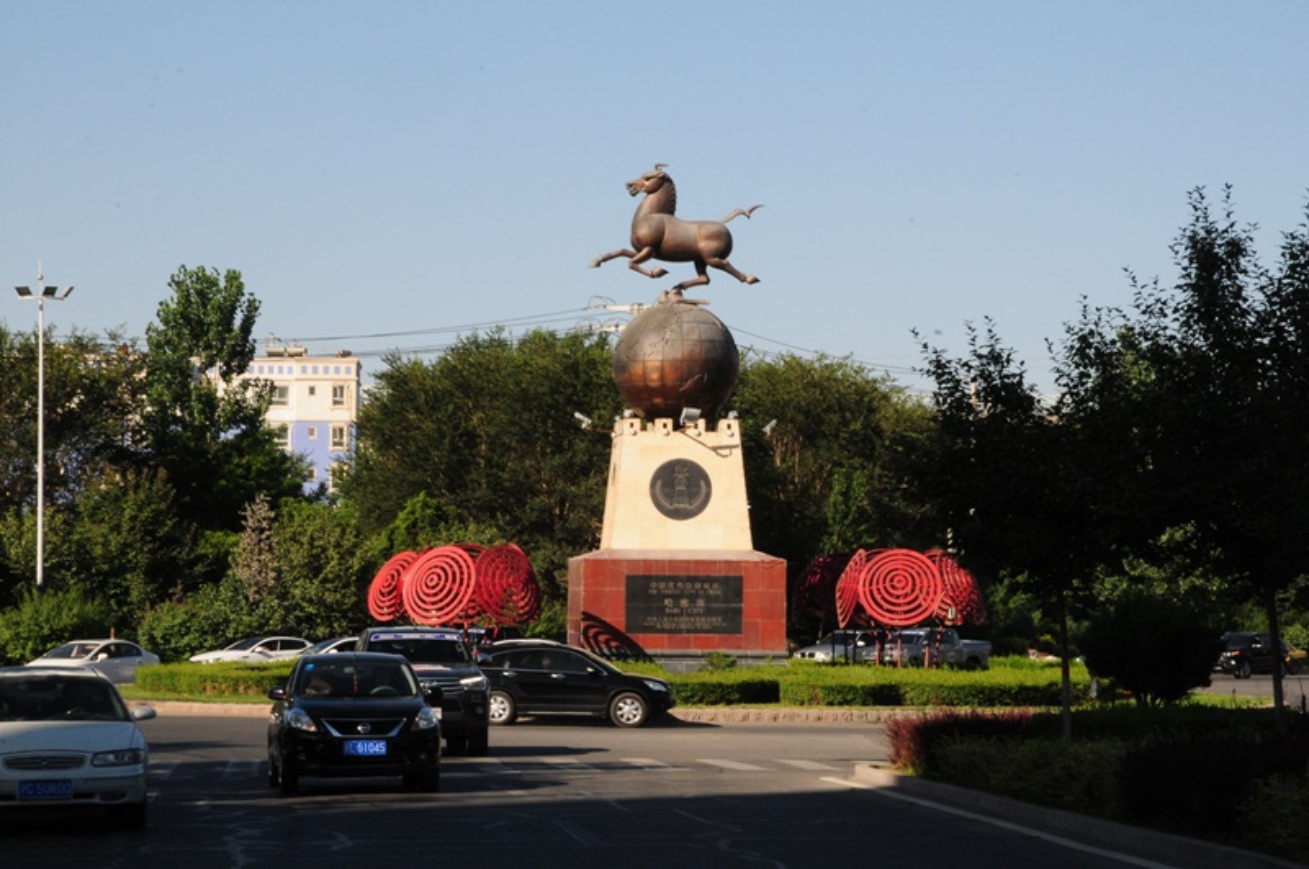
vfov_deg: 11.7
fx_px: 4248
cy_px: 434
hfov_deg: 17.5
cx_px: 654
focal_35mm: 117
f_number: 25
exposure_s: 1/160
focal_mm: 78
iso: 640
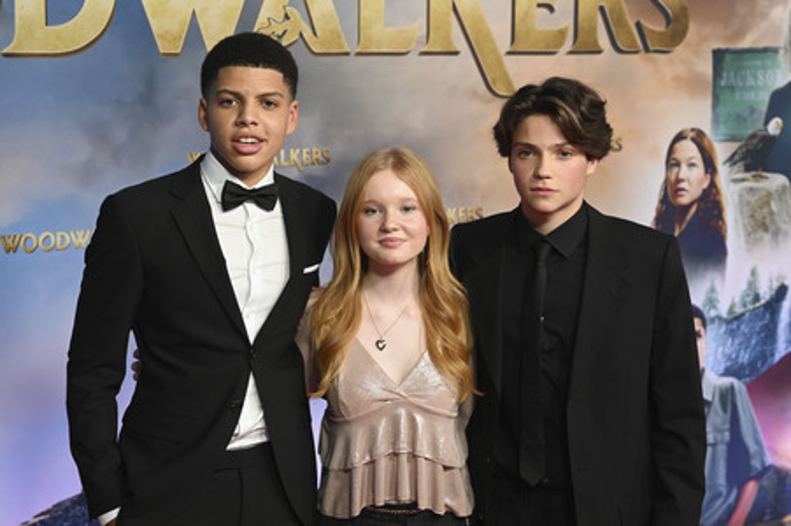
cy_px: 263
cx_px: 396
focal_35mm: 63
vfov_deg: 21.5
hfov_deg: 31.9
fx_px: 1383
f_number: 5.6
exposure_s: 1/160
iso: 800
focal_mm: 63
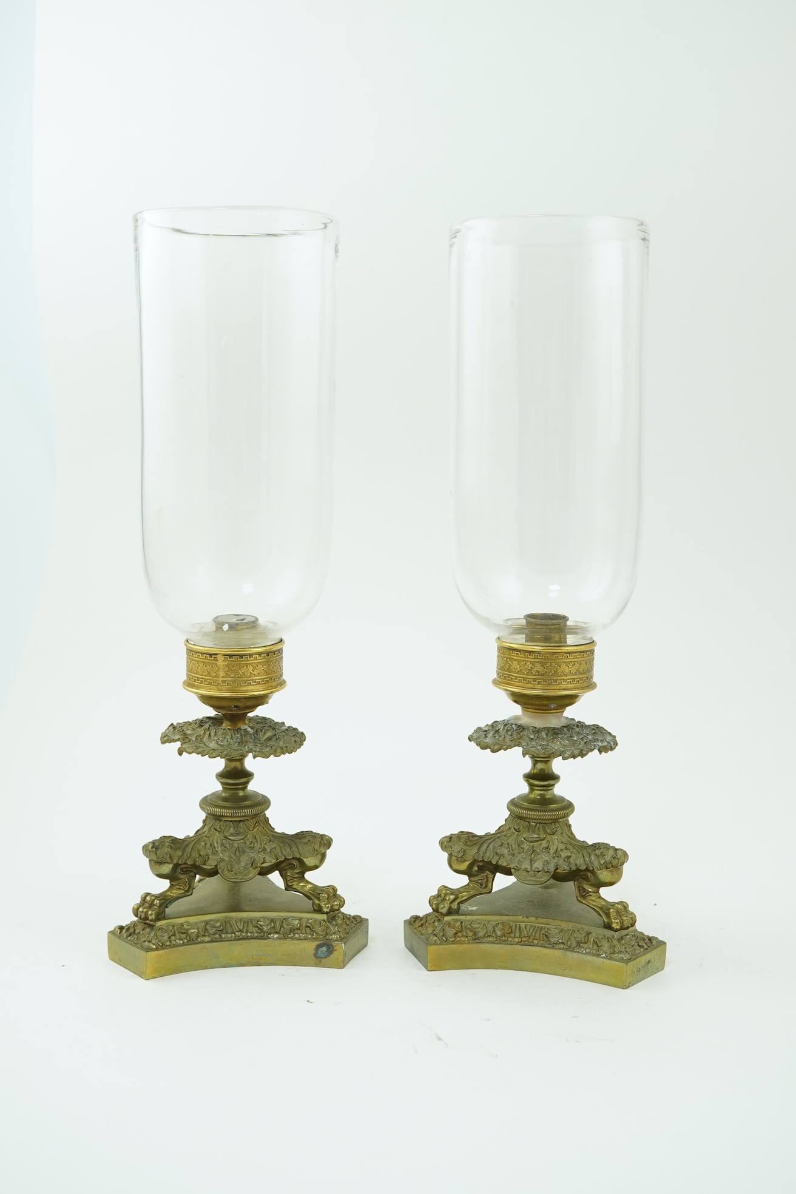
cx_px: 398
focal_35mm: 45
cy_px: 597
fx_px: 1492
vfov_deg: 43.6
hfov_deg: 29.9
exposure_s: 1/50
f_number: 10
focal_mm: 30
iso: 640
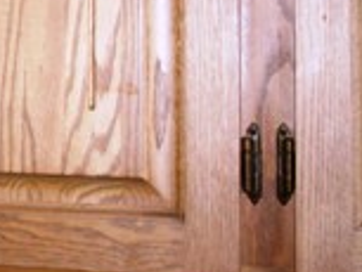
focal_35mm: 111
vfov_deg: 12.9
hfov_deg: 16.6
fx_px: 1162
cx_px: -128
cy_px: -95
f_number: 2.8
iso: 100
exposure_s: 1/45
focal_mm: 6.3
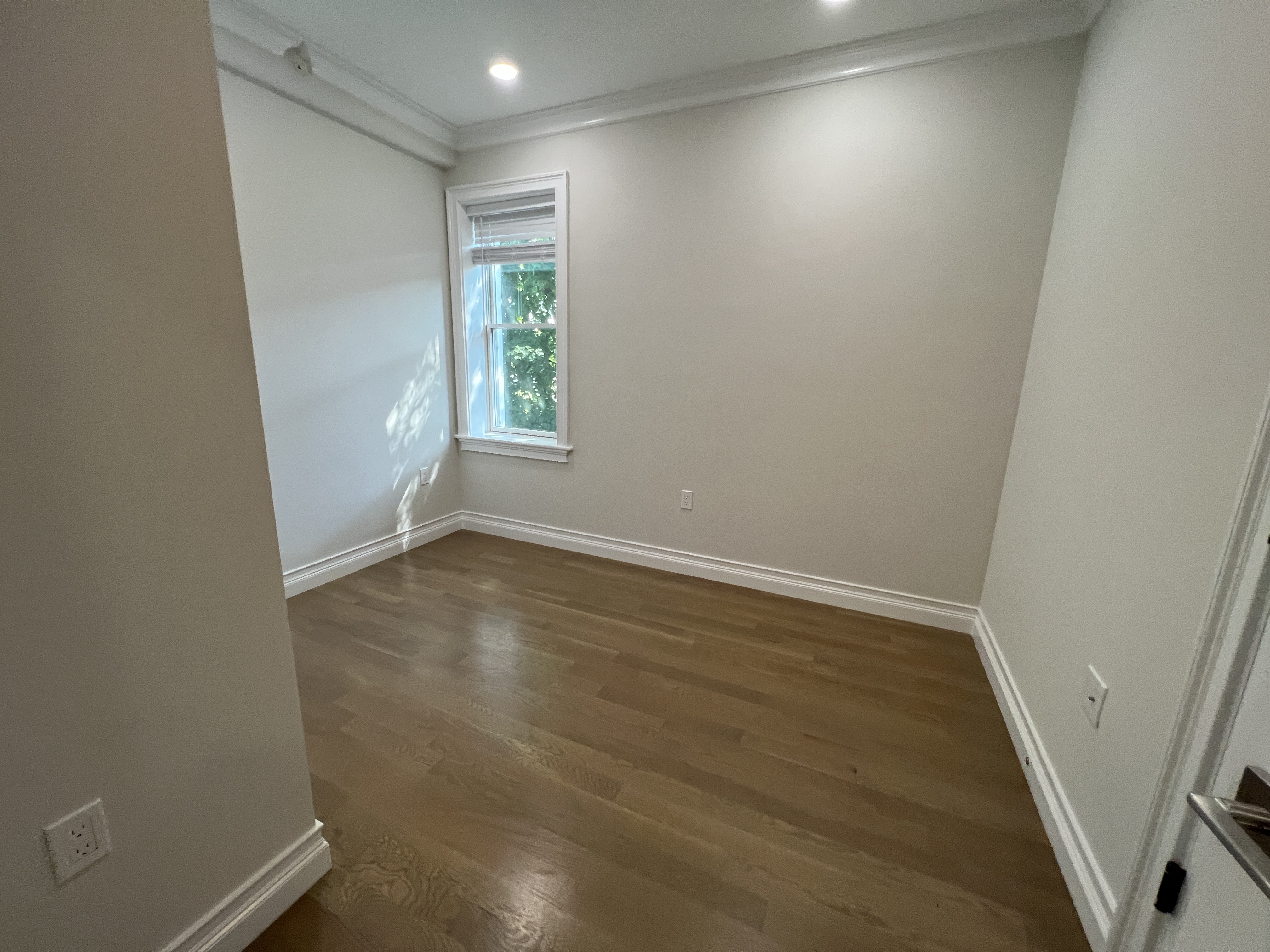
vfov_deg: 89.9
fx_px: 477
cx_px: 635
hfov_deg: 106.2
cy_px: 476
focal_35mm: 13
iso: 200
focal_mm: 1.57
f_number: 1.8
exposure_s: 1/120
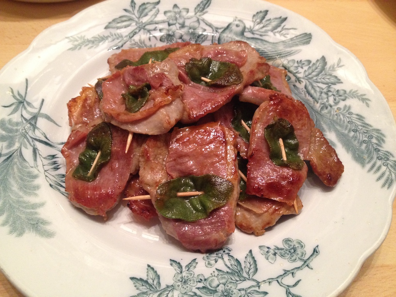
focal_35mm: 35
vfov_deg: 40.7
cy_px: 148
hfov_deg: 52.6
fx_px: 400
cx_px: 198
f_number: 2.4
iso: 250
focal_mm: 4.28
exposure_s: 1/20
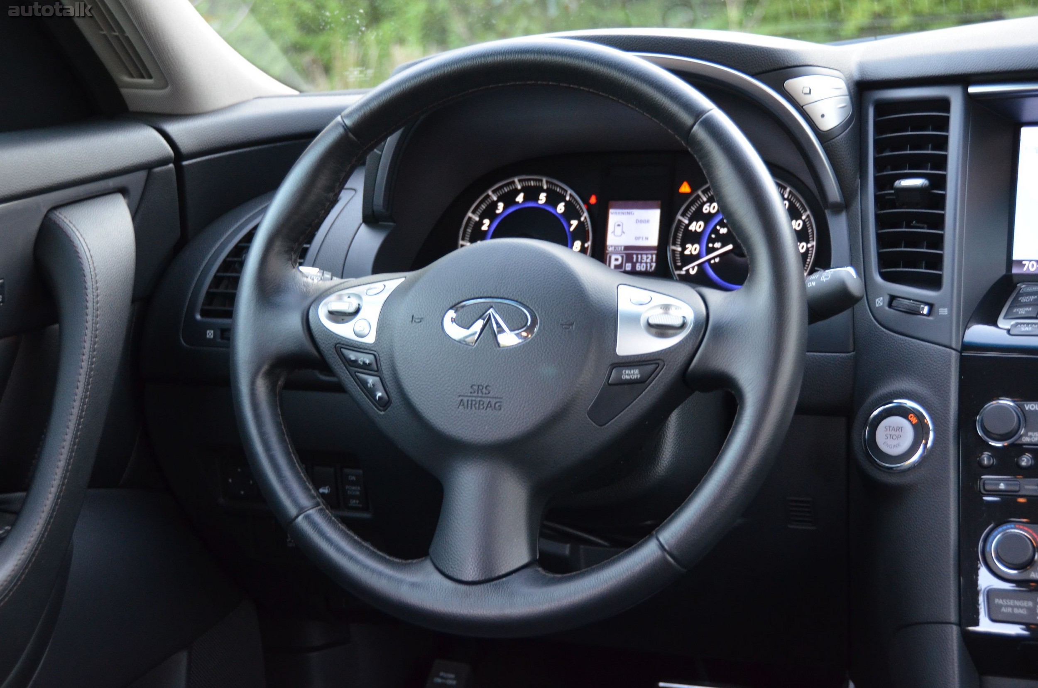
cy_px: 344
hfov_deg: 35.1
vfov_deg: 23.7
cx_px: 519
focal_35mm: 57
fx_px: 1640
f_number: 4.2
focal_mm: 38
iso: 1600
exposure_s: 1/80
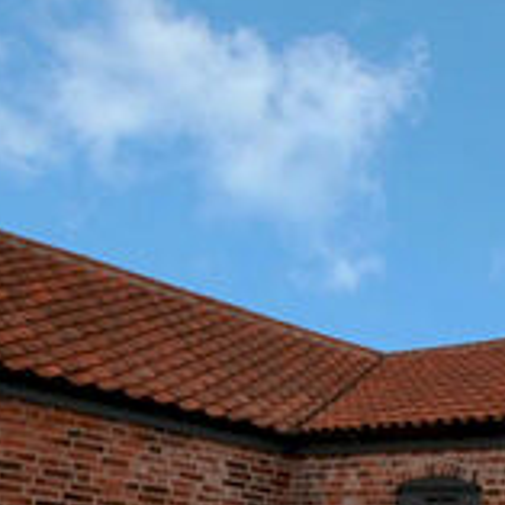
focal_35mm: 57
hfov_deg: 22.6
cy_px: 613
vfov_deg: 26.5
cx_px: 817
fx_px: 941
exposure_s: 1/200
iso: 100
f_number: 10
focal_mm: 10
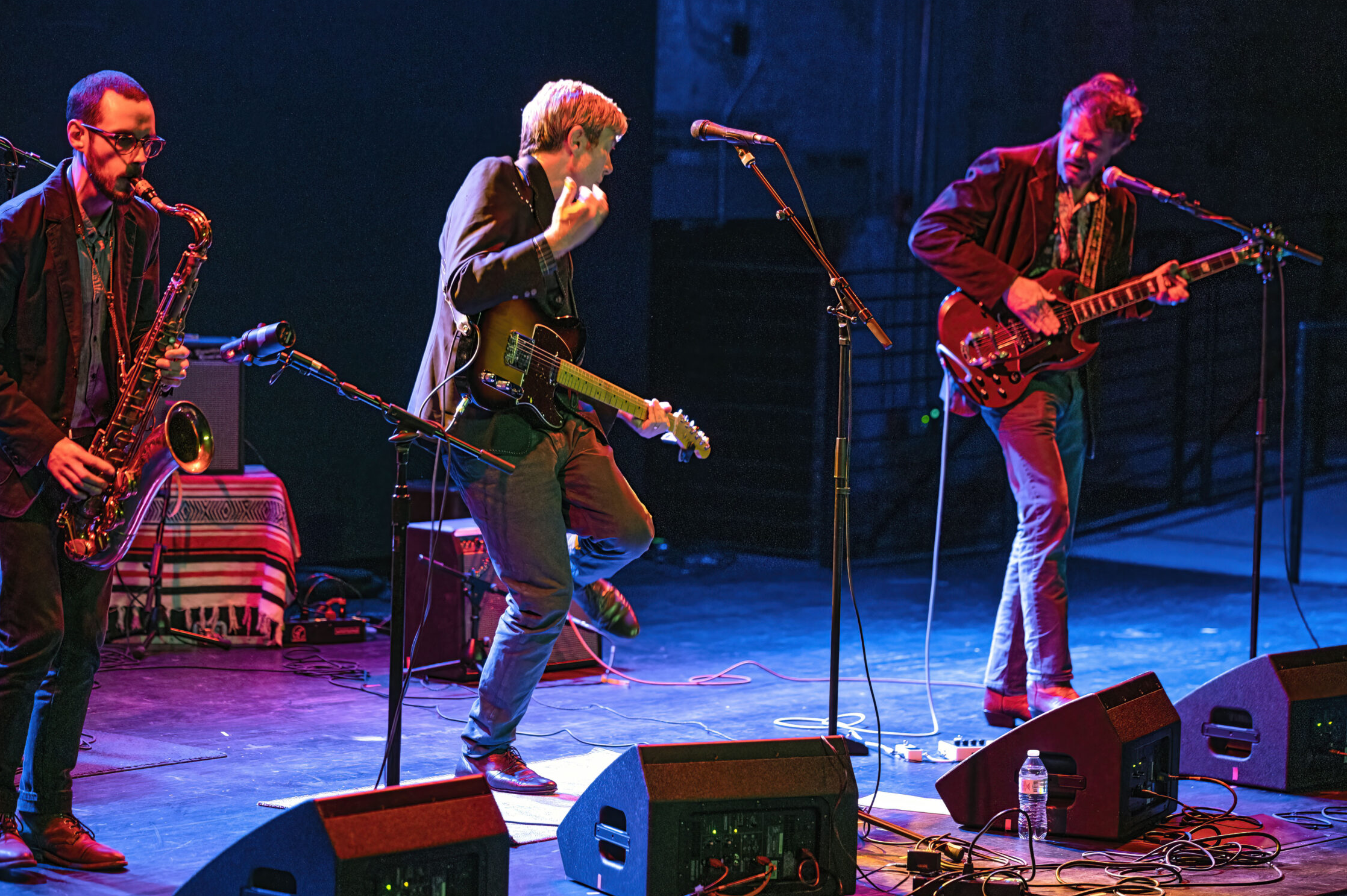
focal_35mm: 126
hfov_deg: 16.3
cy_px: 456
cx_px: 655
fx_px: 4711
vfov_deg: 10.9
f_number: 2.8
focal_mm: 110
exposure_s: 1/125
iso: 2500
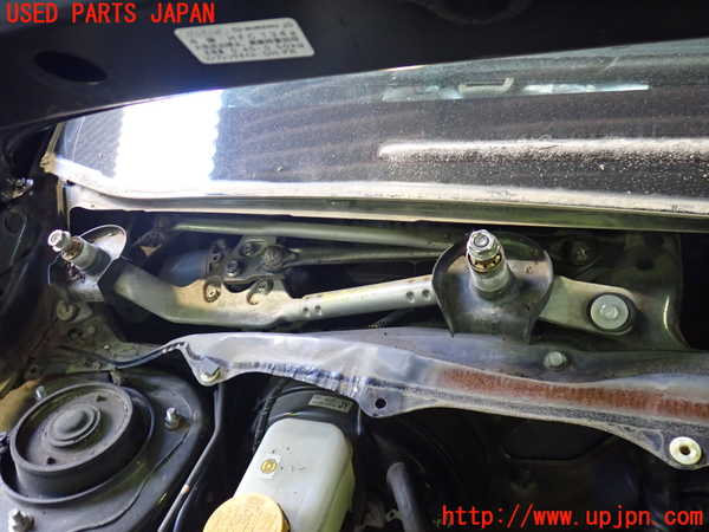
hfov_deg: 60.0
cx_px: 354
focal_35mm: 30
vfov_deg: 46.8
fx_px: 614
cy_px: 266
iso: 640
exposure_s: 1/30
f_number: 2.3
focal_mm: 5.4
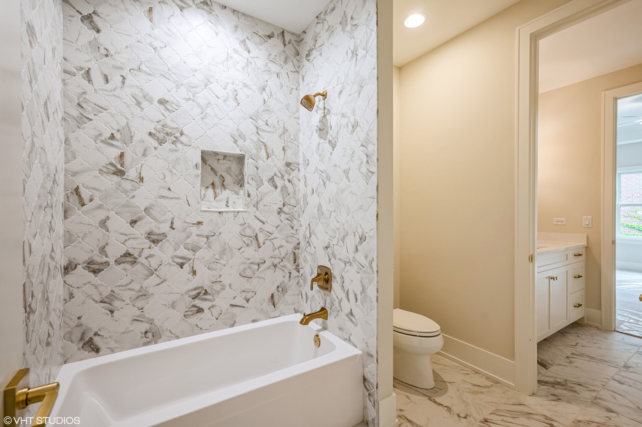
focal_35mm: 16
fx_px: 276
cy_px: 214
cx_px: 321
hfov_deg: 98.6
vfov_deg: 75.4
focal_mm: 15.5
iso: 200
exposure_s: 1/4
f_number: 8
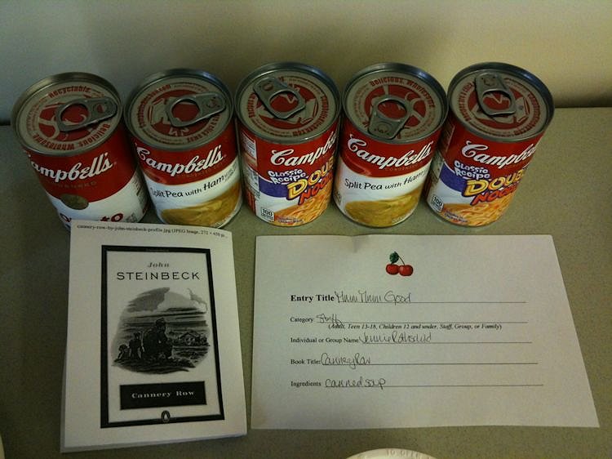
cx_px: 306
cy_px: 230
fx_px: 619
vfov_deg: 40.7
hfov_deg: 52.6
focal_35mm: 35
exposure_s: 1/17
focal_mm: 3.85
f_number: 2.8
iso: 125
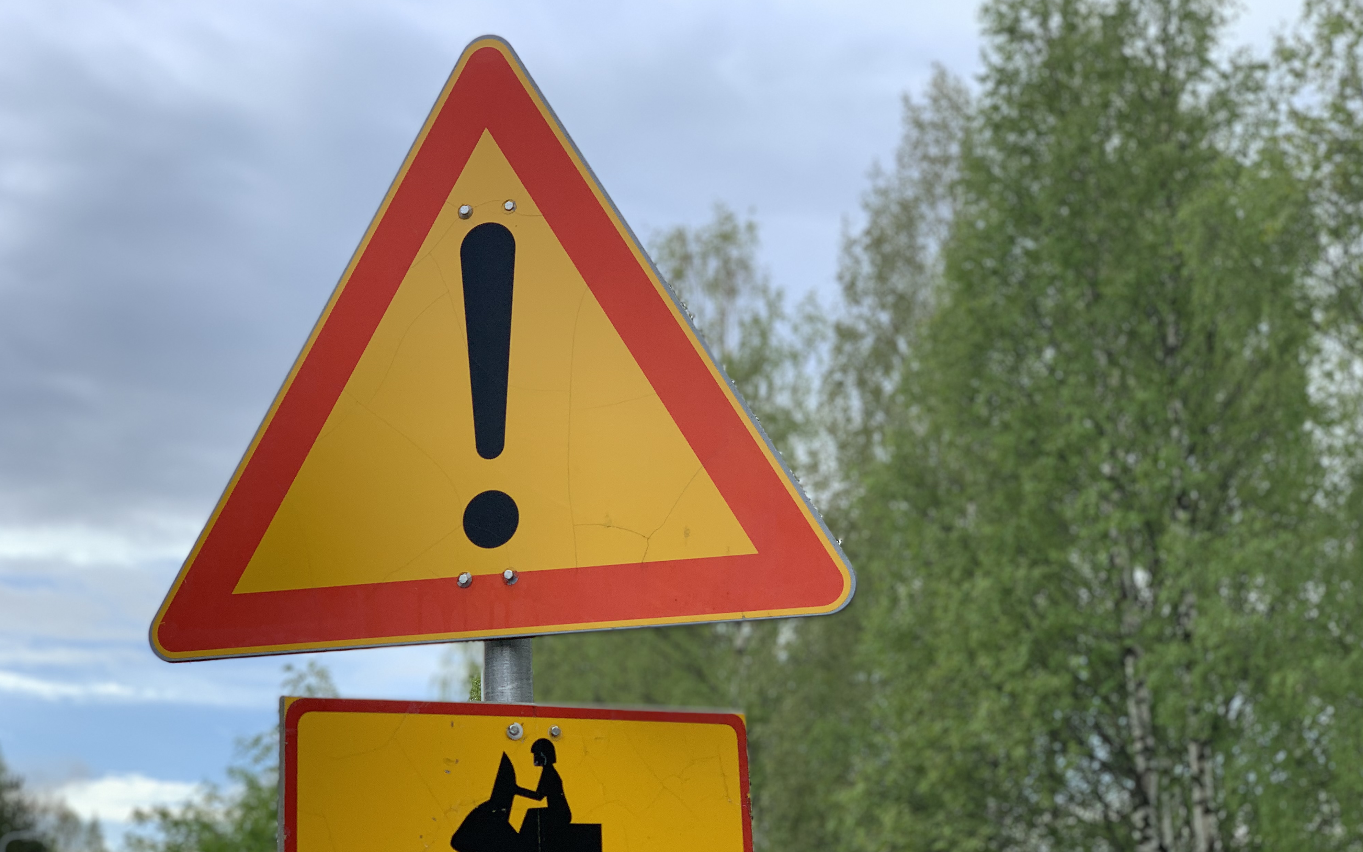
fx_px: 2080
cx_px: 685
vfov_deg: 23.1
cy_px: 506
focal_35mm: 56
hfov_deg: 36.3
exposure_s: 1/564
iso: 16
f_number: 2.4
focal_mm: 6
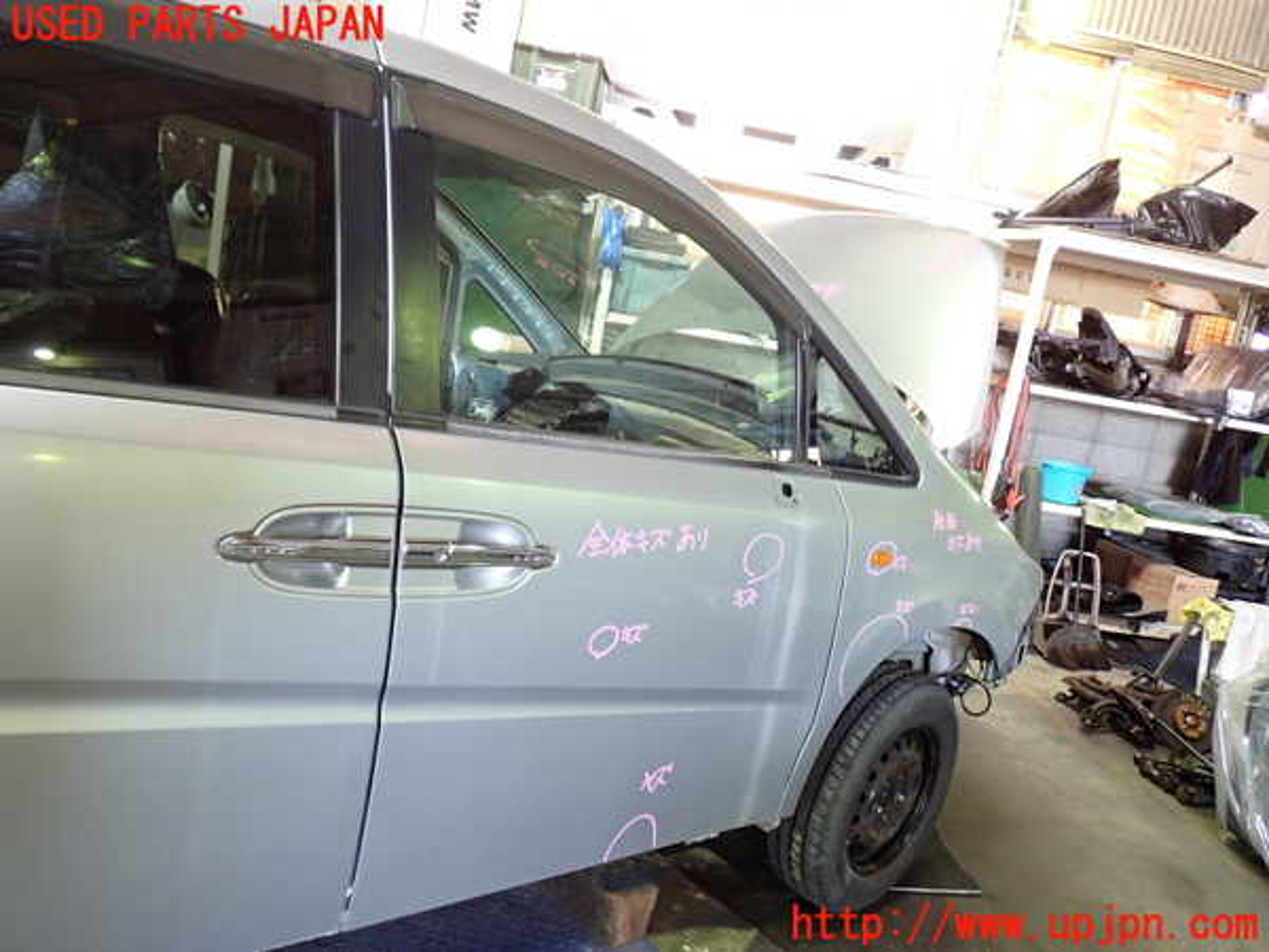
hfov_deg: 60.0
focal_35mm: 30
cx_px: 634
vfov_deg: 46.8
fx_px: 1100
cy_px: 476
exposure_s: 1/30
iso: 250
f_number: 2.3
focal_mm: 5.4
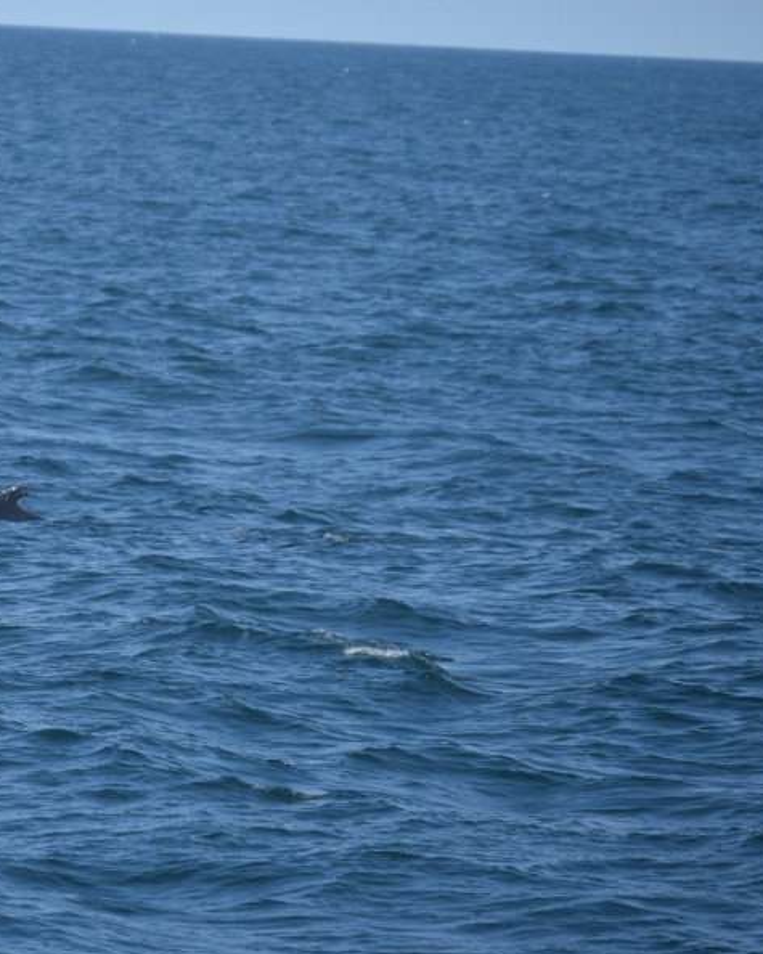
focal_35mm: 397
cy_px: 437
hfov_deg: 3.9
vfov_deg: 4.9
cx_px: 8
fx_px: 11205
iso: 200
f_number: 5.6
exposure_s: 1/1600
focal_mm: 155
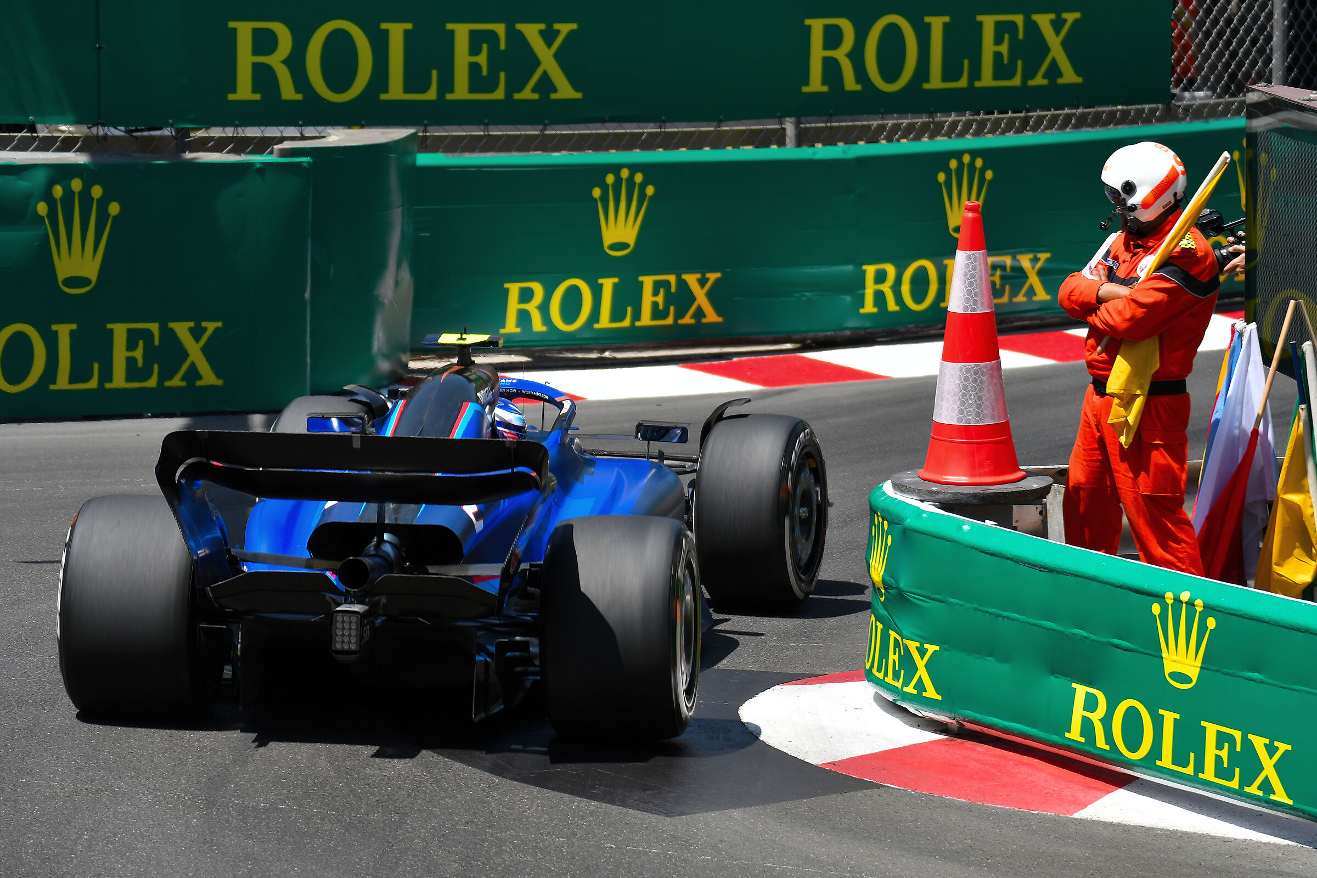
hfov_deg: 10.2
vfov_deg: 6.8
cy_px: 439
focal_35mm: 202
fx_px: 7389
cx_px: 658
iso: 100
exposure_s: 1/800
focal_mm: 135
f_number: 4.5
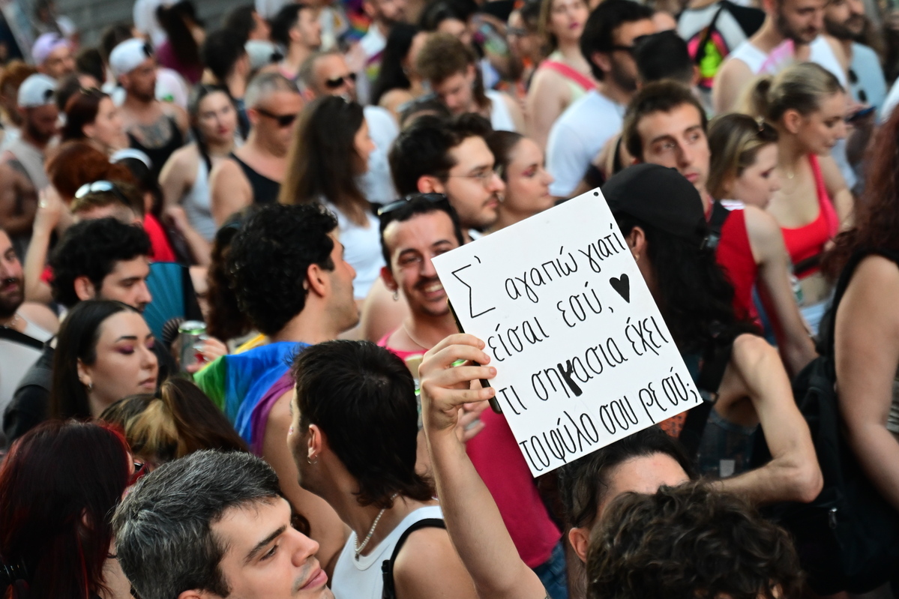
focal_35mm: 105
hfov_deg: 19.5
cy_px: 300
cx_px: 450
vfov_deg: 13.0
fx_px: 2622
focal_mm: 70
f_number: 4
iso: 1600
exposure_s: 1/400
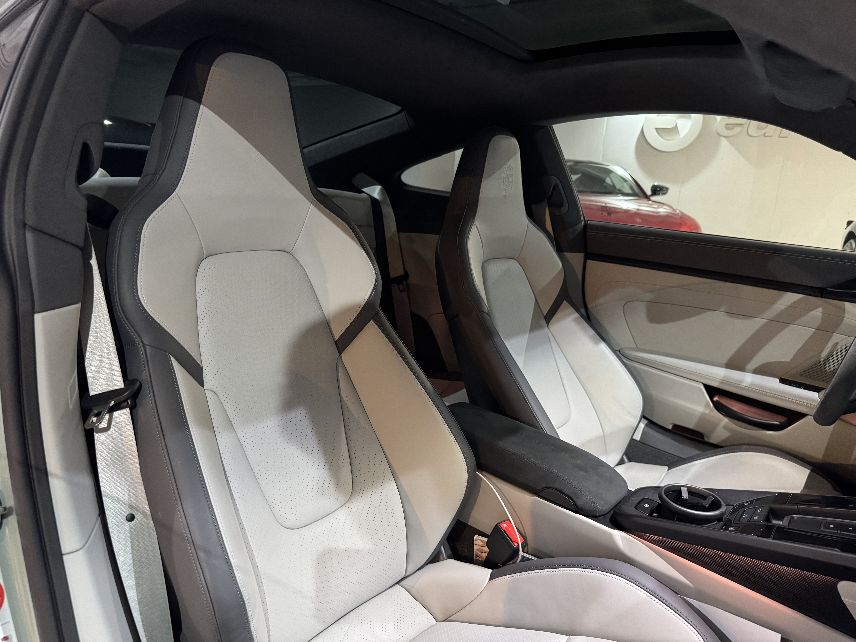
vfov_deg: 56.8
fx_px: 593
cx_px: 428
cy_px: 321
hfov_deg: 71.6
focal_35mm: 24
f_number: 1.78
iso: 800
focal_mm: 6.76
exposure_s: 1/40
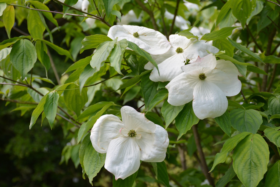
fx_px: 583
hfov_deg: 27.0
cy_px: 94
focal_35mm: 75
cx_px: 140
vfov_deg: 18.2
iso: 200
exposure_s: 1/160
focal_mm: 50
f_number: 6.3
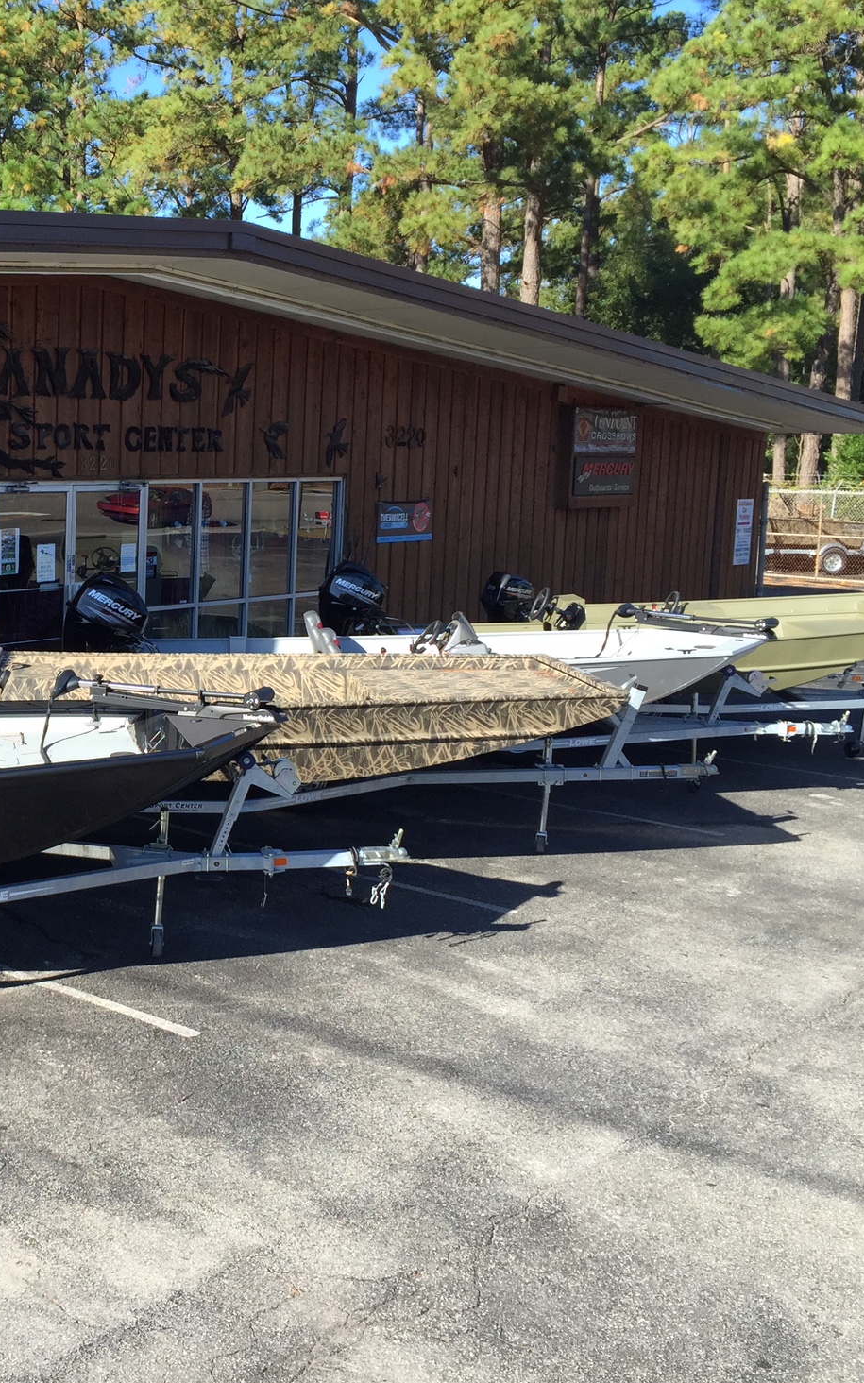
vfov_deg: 46.2
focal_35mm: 43
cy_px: 664
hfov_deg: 28.3
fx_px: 1620
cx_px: 36
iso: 32
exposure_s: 1/670
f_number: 2.2
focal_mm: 4.15
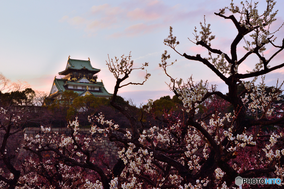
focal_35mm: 66
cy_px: 94
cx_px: 142
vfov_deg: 20.6
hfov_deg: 30.5
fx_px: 520
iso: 800
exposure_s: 1/80
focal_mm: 44
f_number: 14
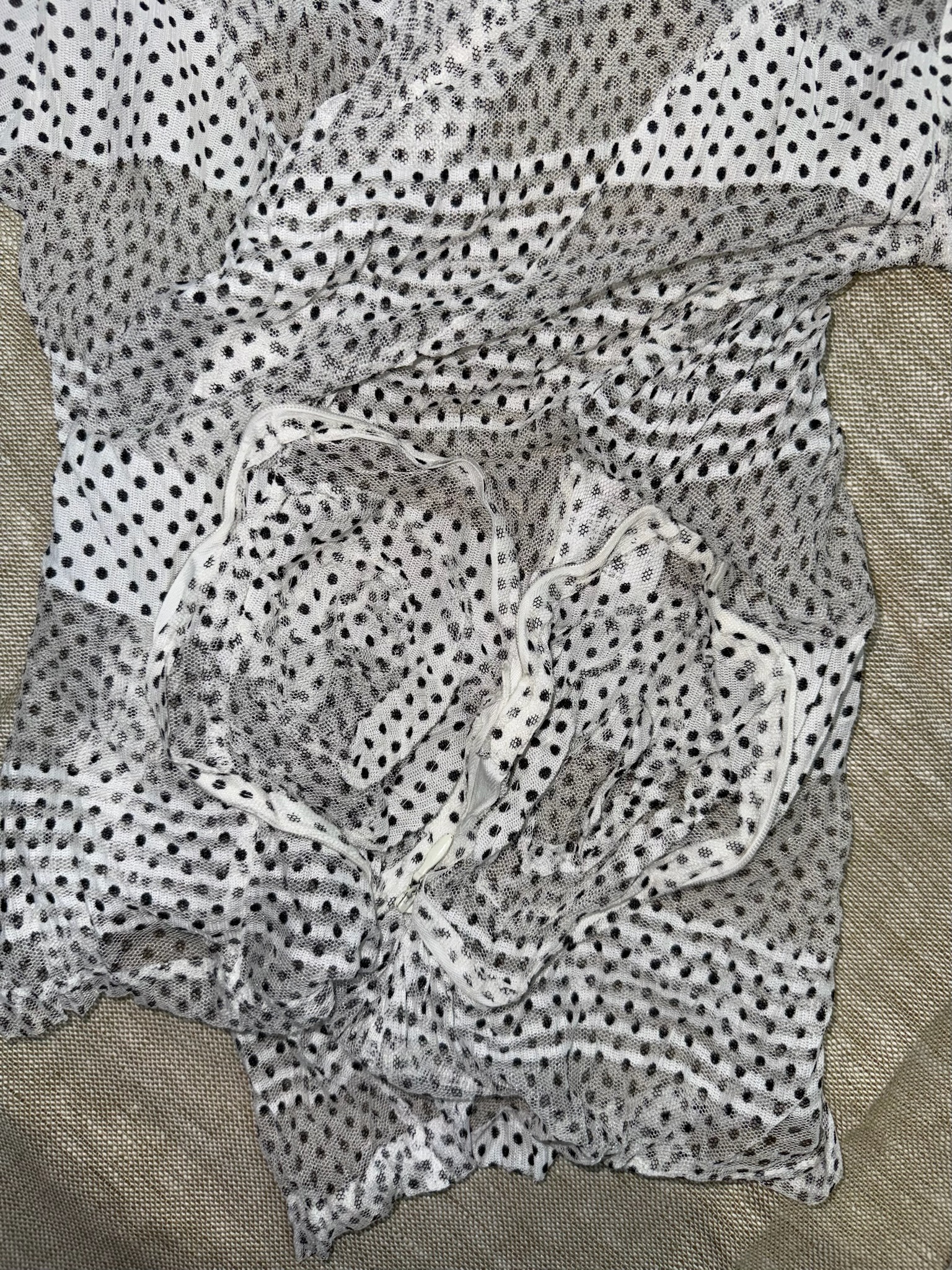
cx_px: 476
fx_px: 880
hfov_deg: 56.8
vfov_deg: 71.6
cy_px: 635
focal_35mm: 24
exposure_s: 1/85
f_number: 1.78
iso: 50
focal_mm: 6.76
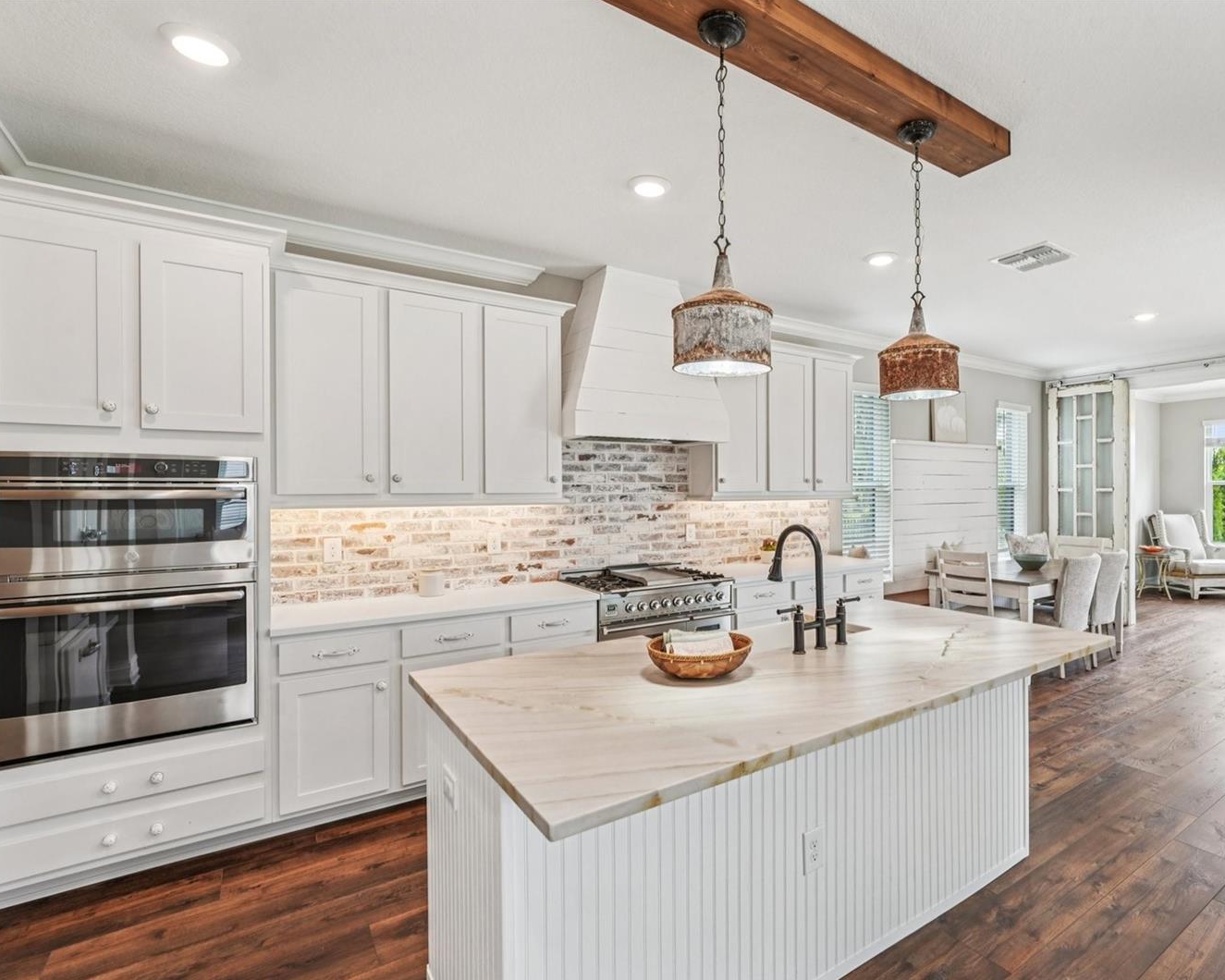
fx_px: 641
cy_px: 489
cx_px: 731
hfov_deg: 86.4
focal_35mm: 18
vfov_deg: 74.8
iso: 200
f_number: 8
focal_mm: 15.6
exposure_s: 1/15
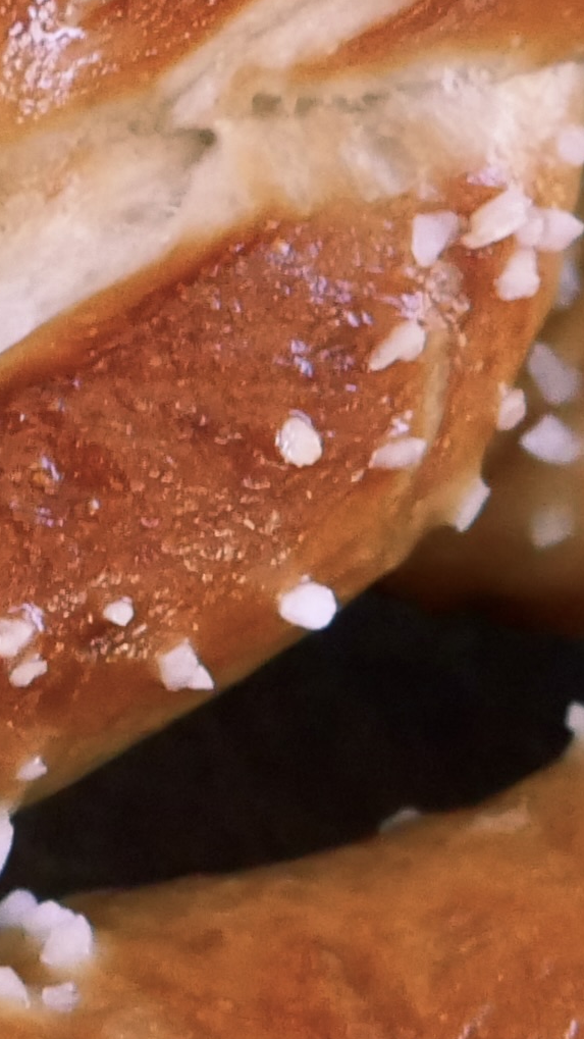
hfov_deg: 5.7
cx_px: -284
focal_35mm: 211
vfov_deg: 10.2
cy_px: 293
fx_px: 5810
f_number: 5.1
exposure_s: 1/60
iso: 3200
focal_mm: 23
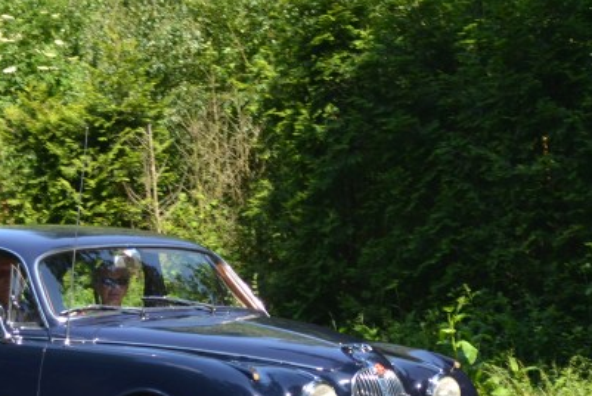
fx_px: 2337
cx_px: 393
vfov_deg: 9.7
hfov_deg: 14.4
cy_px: 270
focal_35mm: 142
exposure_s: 1/200
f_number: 5.3
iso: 100
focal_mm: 38
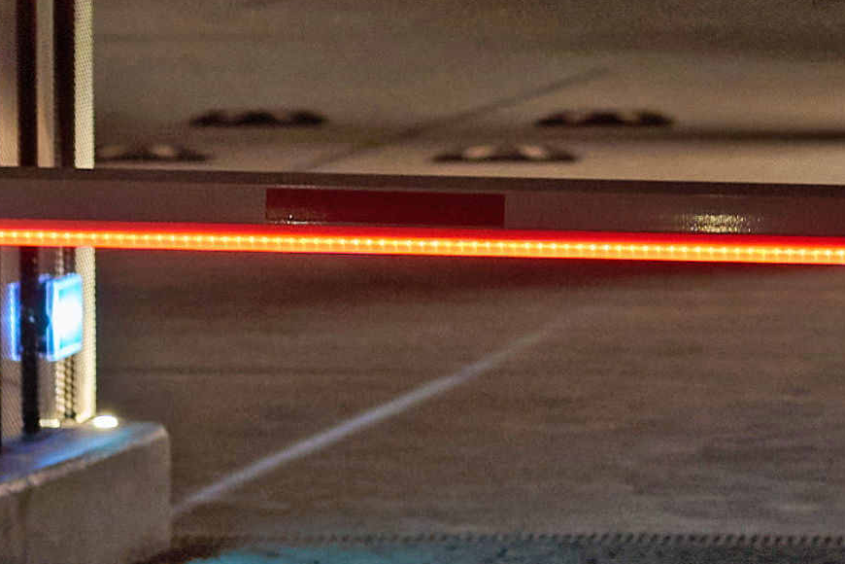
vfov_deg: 3.9
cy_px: -179
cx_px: 1809
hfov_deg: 5.8
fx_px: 8144
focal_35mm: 347
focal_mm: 50
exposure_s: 1/60
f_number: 2.5
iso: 1000
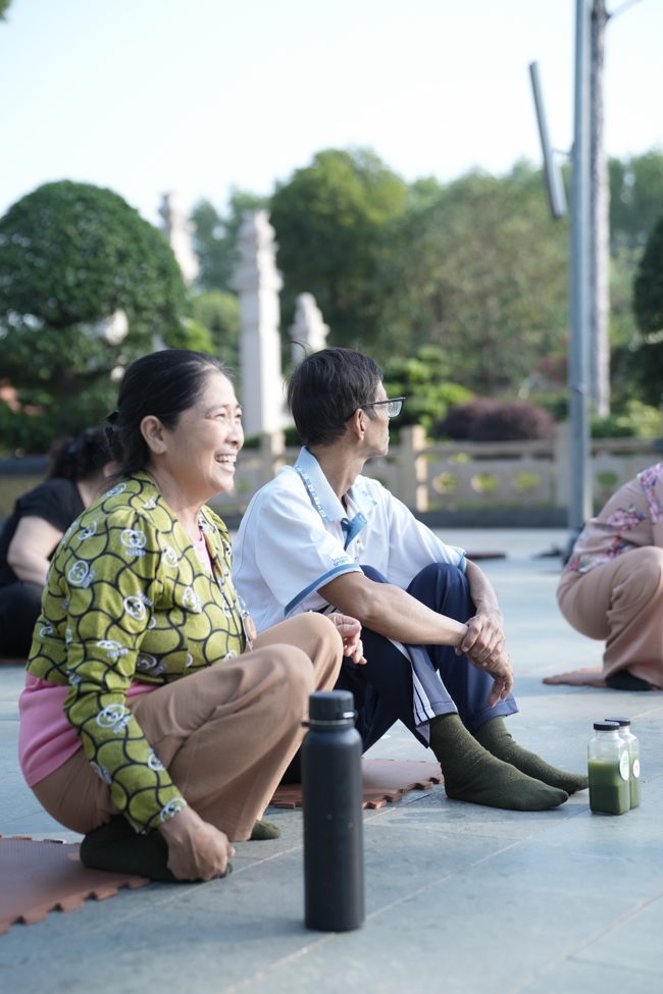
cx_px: 332
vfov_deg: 31.4
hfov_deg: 21.2
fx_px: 1768
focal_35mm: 64
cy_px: 497
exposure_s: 1/1600
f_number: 2.8
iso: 500
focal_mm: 64
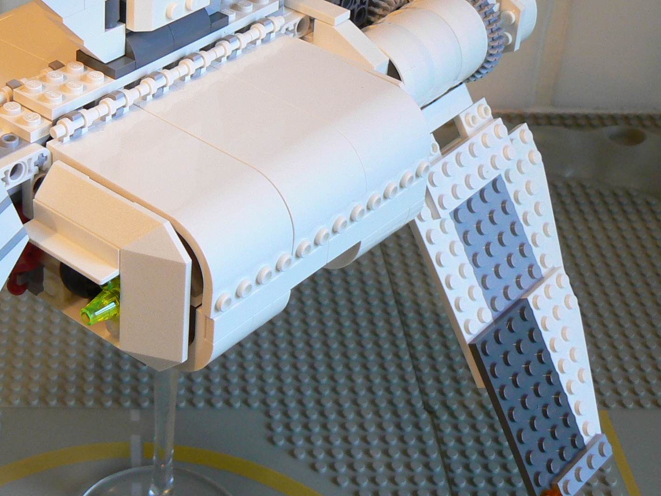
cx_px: 90
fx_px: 1356
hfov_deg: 26.6
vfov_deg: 20.5
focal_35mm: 71
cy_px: 111
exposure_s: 1/60
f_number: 3.2
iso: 100
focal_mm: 6
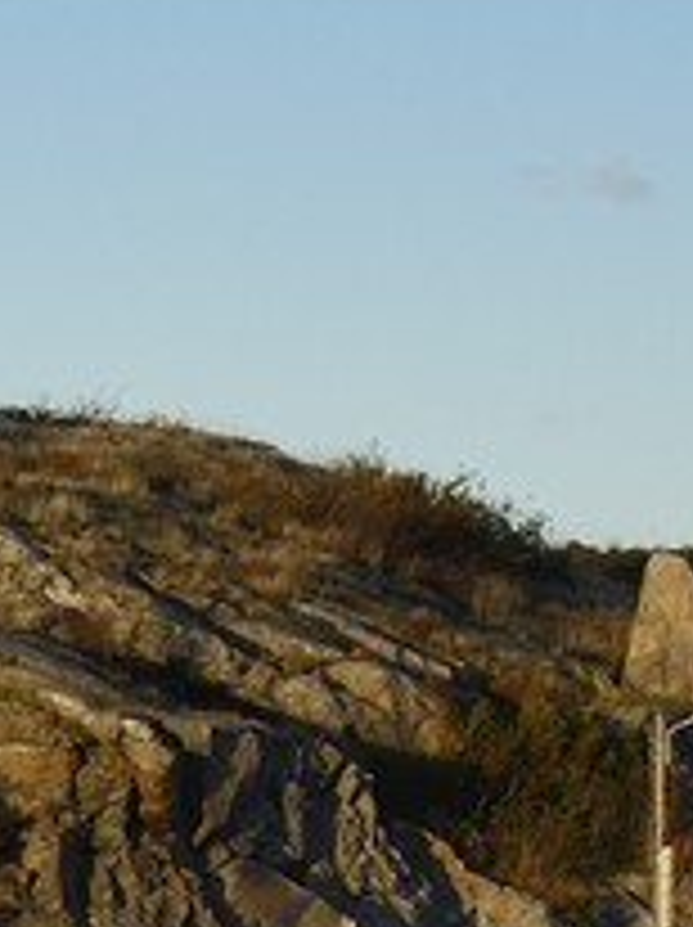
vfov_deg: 4.3
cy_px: 1179
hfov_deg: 3.1
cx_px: 2655
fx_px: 12384
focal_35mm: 463
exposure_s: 1/160
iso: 200
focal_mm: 62
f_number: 13
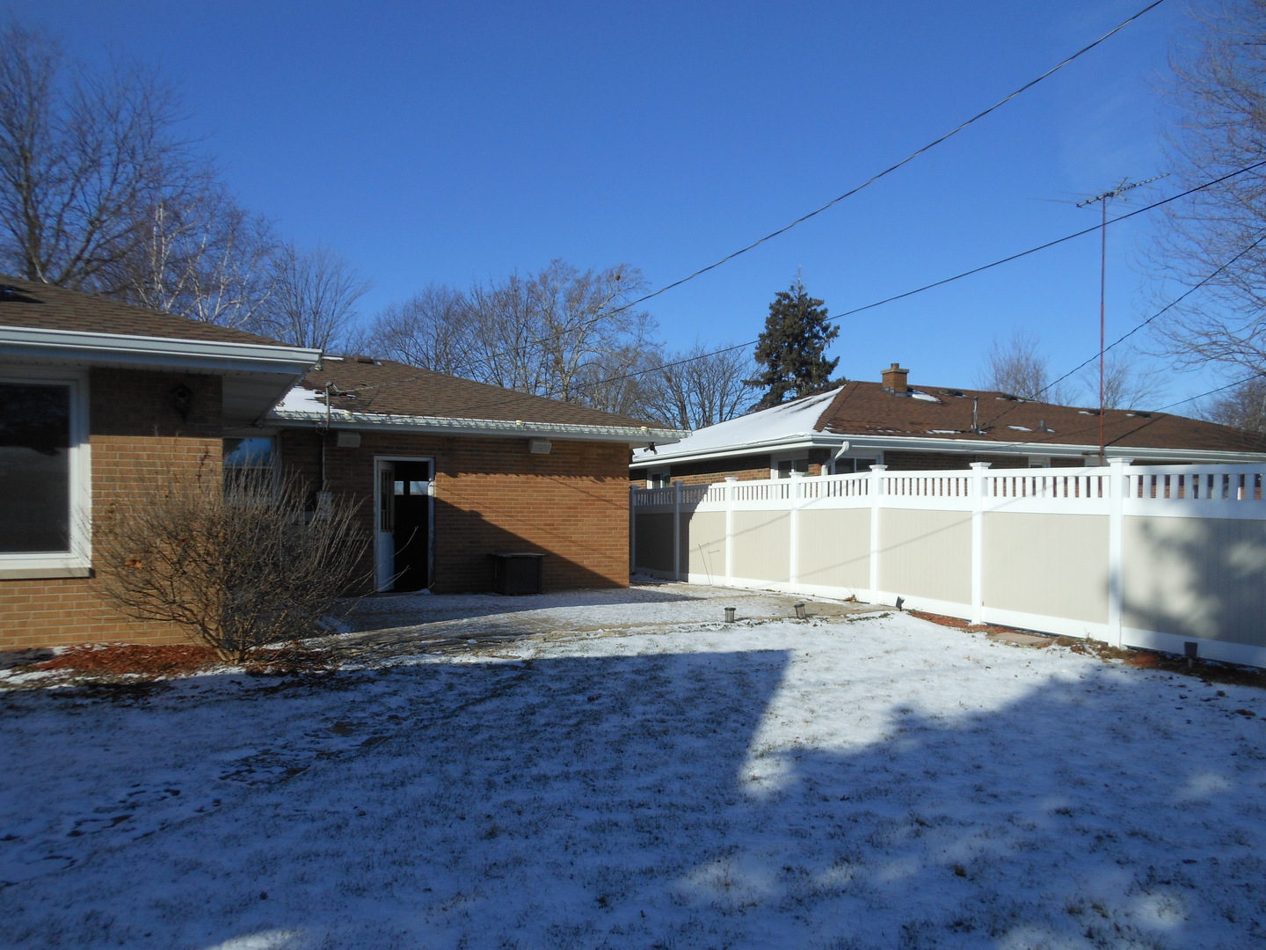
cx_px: 633
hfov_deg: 69.4
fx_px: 914
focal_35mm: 25
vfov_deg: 54.9
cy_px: 475
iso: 80
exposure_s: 1/2000
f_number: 3.2
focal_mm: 4.5
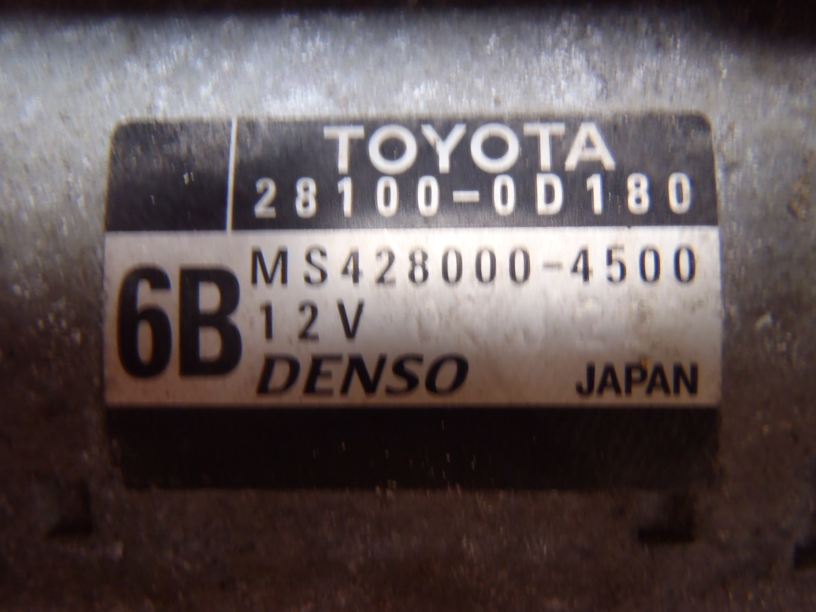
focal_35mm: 37
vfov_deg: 38.7
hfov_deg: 50.1
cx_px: 408
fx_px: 872
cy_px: 306
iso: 200
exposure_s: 1/15
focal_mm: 6.64
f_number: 4.7
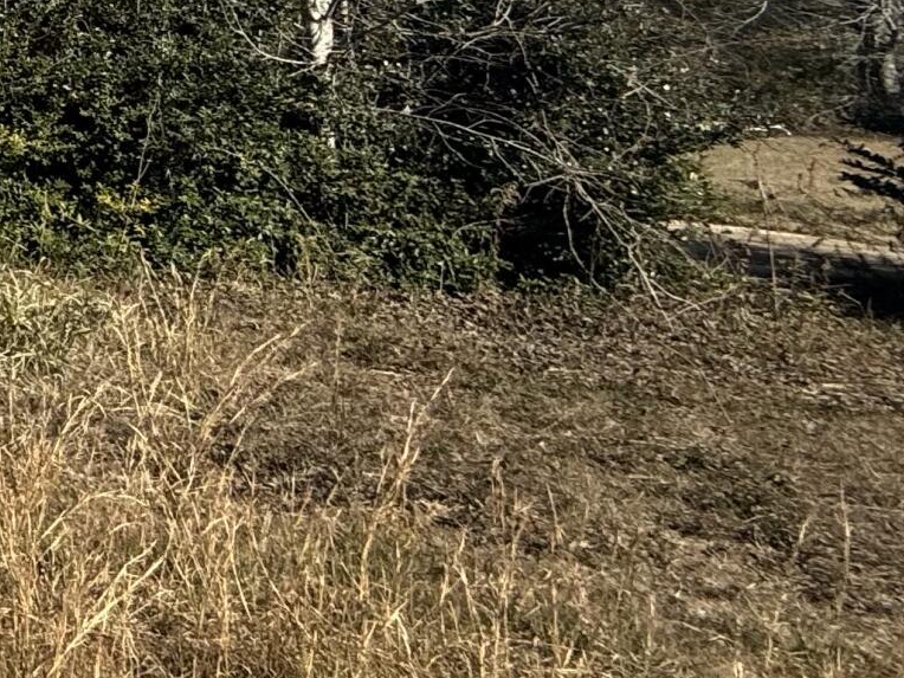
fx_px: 1436
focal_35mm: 55
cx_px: -863
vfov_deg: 23.7
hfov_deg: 19.9
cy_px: -179
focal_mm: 2.22
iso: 50
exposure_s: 1/1464
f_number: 2.2
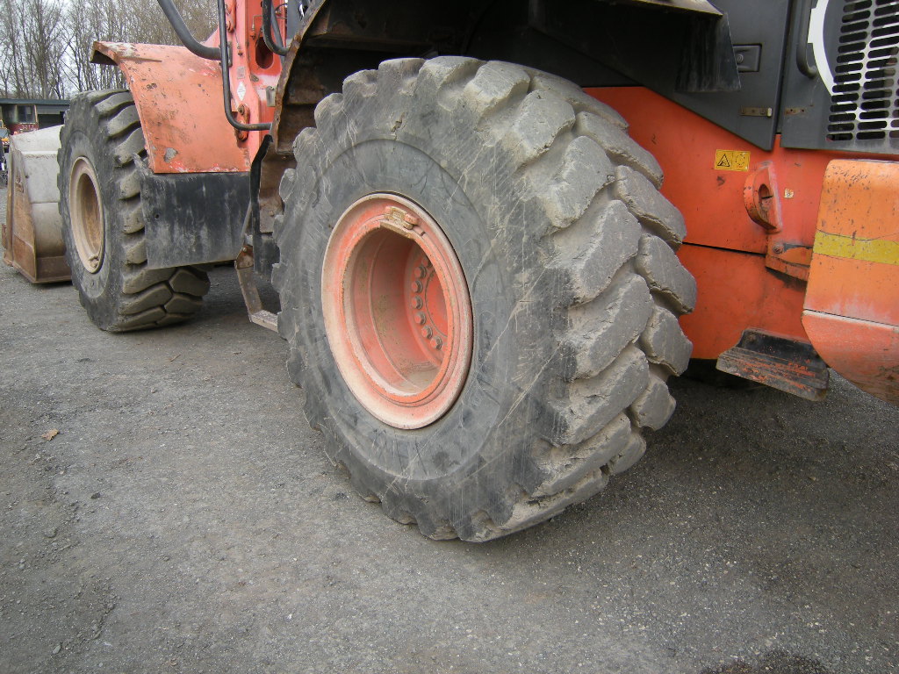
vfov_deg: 49.7
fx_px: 727
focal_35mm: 28
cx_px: 450
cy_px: 337
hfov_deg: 63.4
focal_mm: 4.7
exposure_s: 1/136
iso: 64
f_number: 2.8
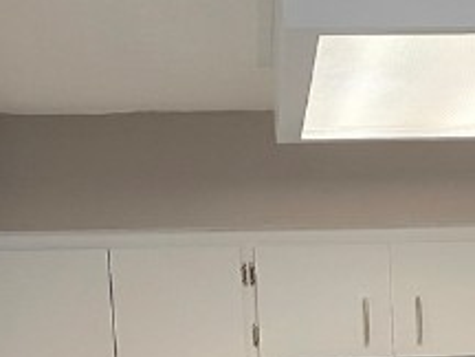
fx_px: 1496
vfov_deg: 12.8
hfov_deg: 17.7
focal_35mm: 109
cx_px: 440
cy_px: 547
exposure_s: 1/120
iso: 160
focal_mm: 6.3
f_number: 1.7
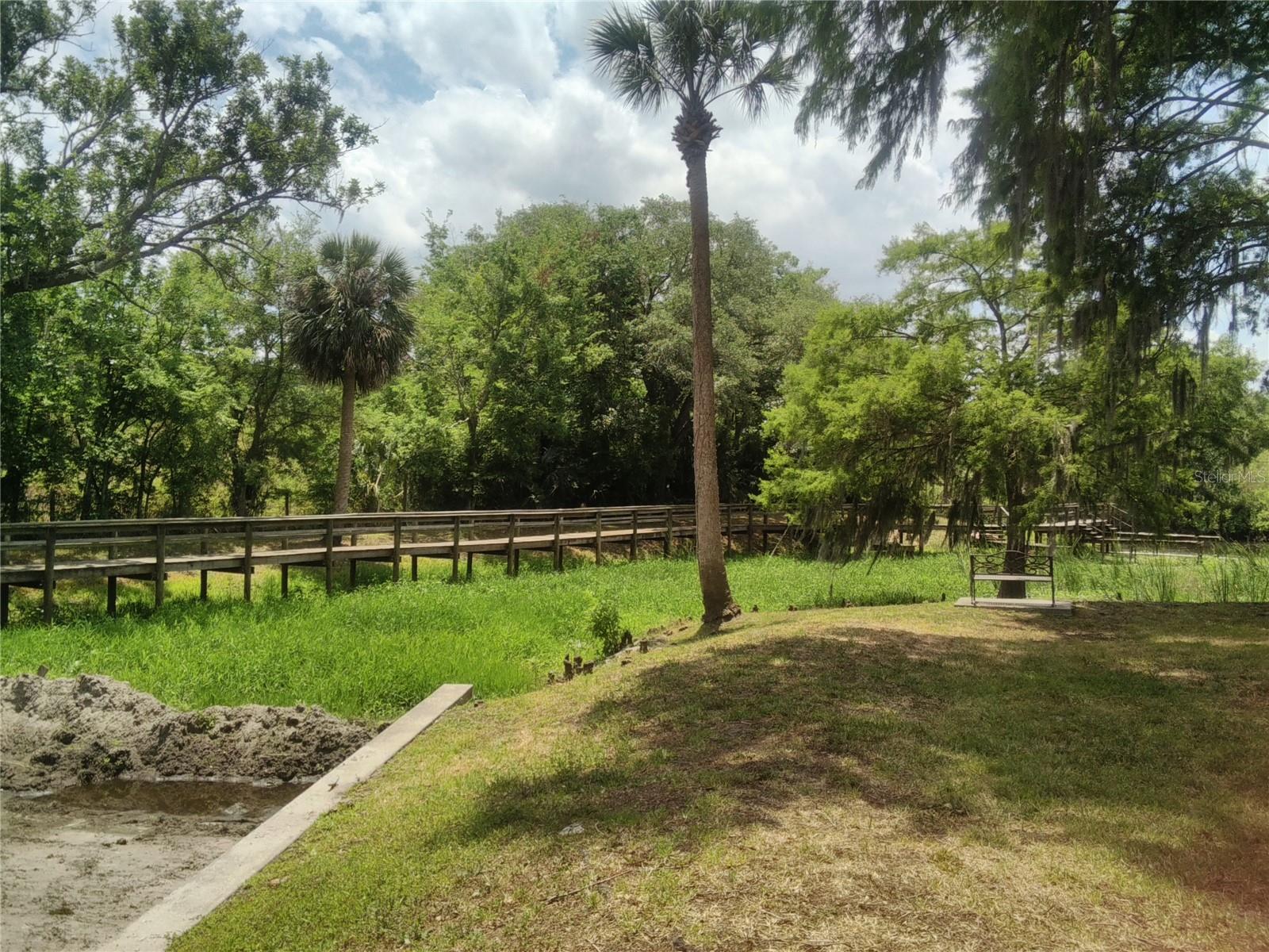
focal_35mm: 28
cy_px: 476
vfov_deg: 49.7
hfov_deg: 63.4
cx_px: 634
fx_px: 1026
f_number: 2.65
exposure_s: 1/1371
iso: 50
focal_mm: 3.69
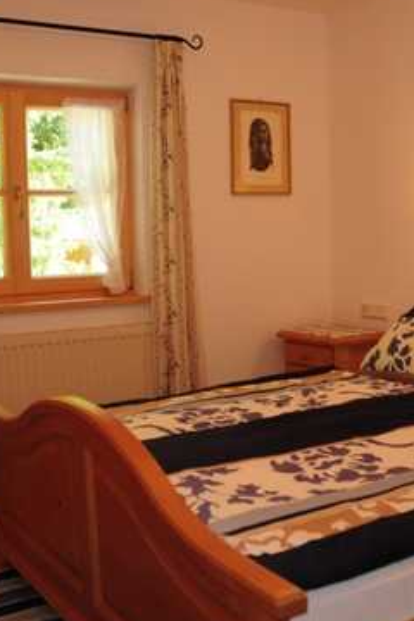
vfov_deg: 41.1
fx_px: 828
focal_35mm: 48
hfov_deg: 27.5
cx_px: 335
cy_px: 284
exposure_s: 1/40
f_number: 3.5
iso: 200
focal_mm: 18
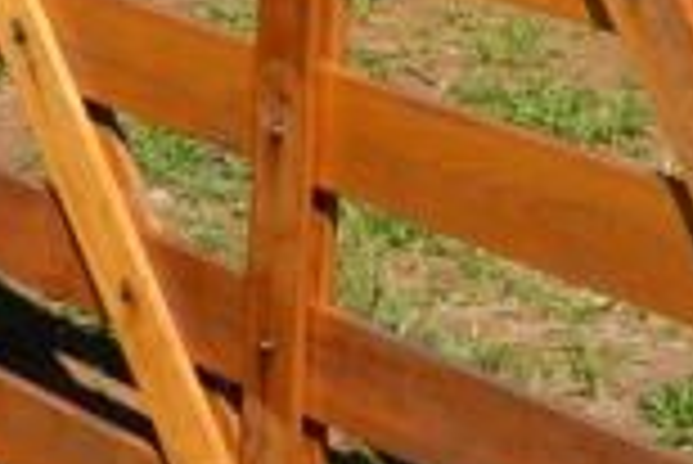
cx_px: -88
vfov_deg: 10.5
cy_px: -198
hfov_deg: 15.6
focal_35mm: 127
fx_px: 2447
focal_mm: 18
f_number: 8
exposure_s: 1/250
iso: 110
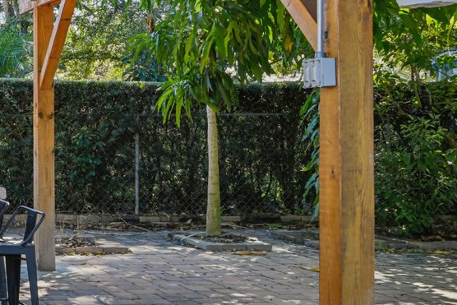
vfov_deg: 19.5
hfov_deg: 23.3
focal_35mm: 70
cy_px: 136
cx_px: -225
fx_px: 889
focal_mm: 19
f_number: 8
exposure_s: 1/60
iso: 400
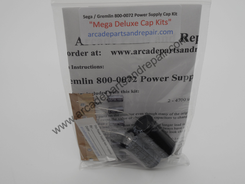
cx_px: 122
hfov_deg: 37.5
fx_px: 361
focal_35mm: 51
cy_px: 92
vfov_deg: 28.6
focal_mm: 9.1
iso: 80
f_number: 4.9
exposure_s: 1/100
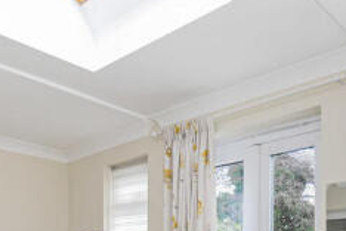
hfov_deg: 45.3
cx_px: 245
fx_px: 404
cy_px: 277
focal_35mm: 42
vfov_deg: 27.9
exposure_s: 1/1.25
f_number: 11
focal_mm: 10
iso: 250
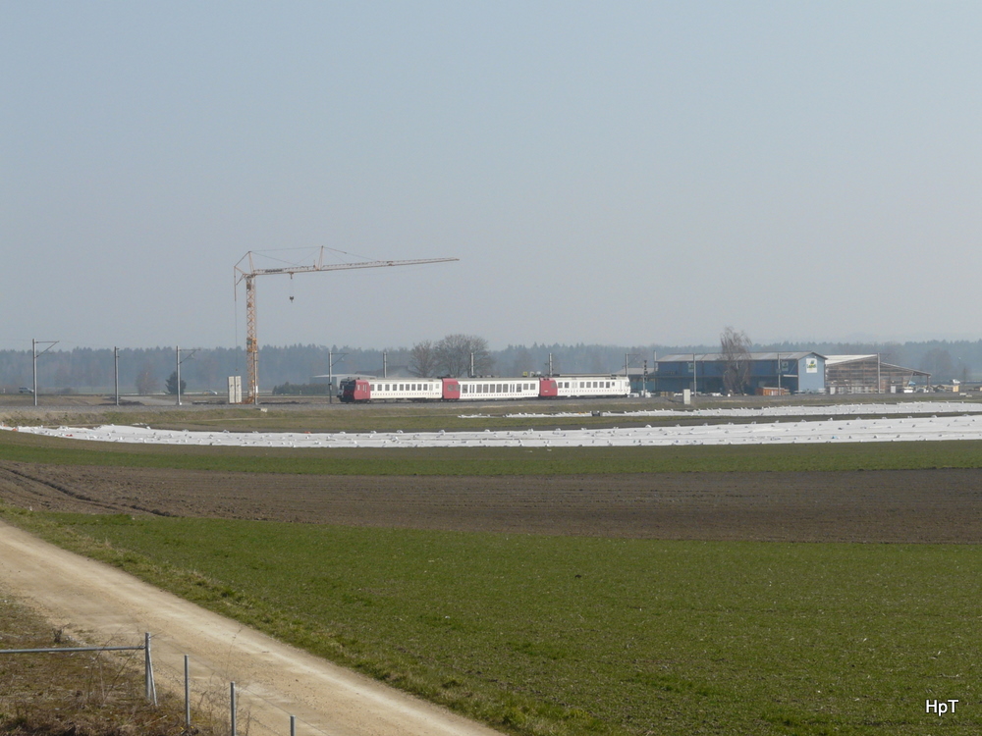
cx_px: 491
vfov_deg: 15.4
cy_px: 368
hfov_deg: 20.4
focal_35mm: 96
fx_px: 2723
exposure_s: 1/400
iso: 100
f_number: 7.1
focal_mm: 15.8
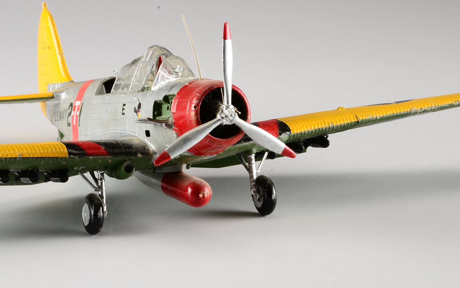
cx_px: 201
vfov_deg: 6.6
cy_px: 127
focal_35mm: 198
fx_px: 2477
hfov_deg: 10.6
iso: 100
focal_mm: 105
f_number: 25
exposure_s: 1/100
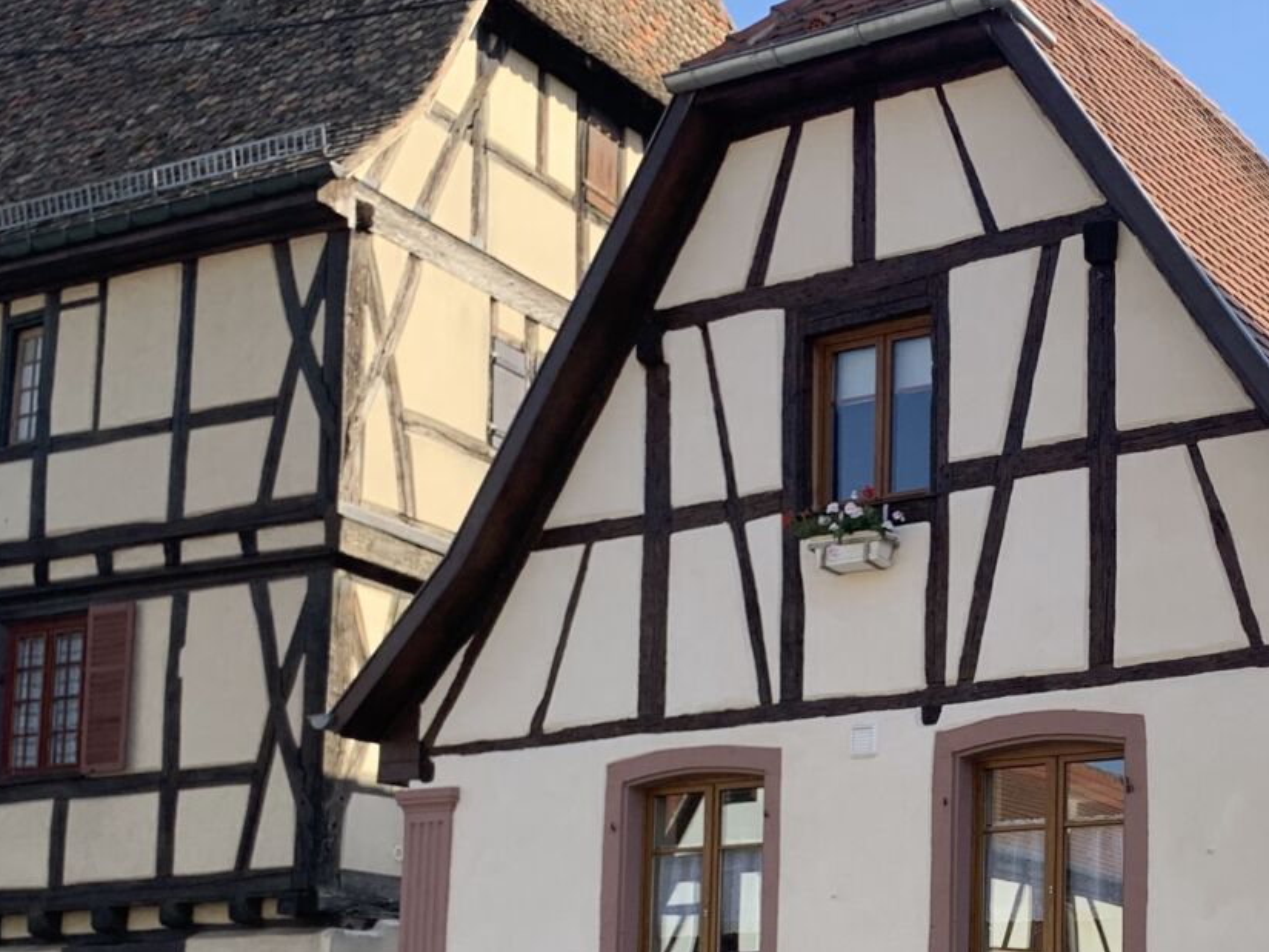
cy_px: 858
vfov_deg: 22.7
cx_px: 1060
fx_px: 2310
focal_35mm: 63
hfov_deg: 29.8
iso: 25
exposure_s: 1/1001
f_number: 1.8
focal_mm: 4.25
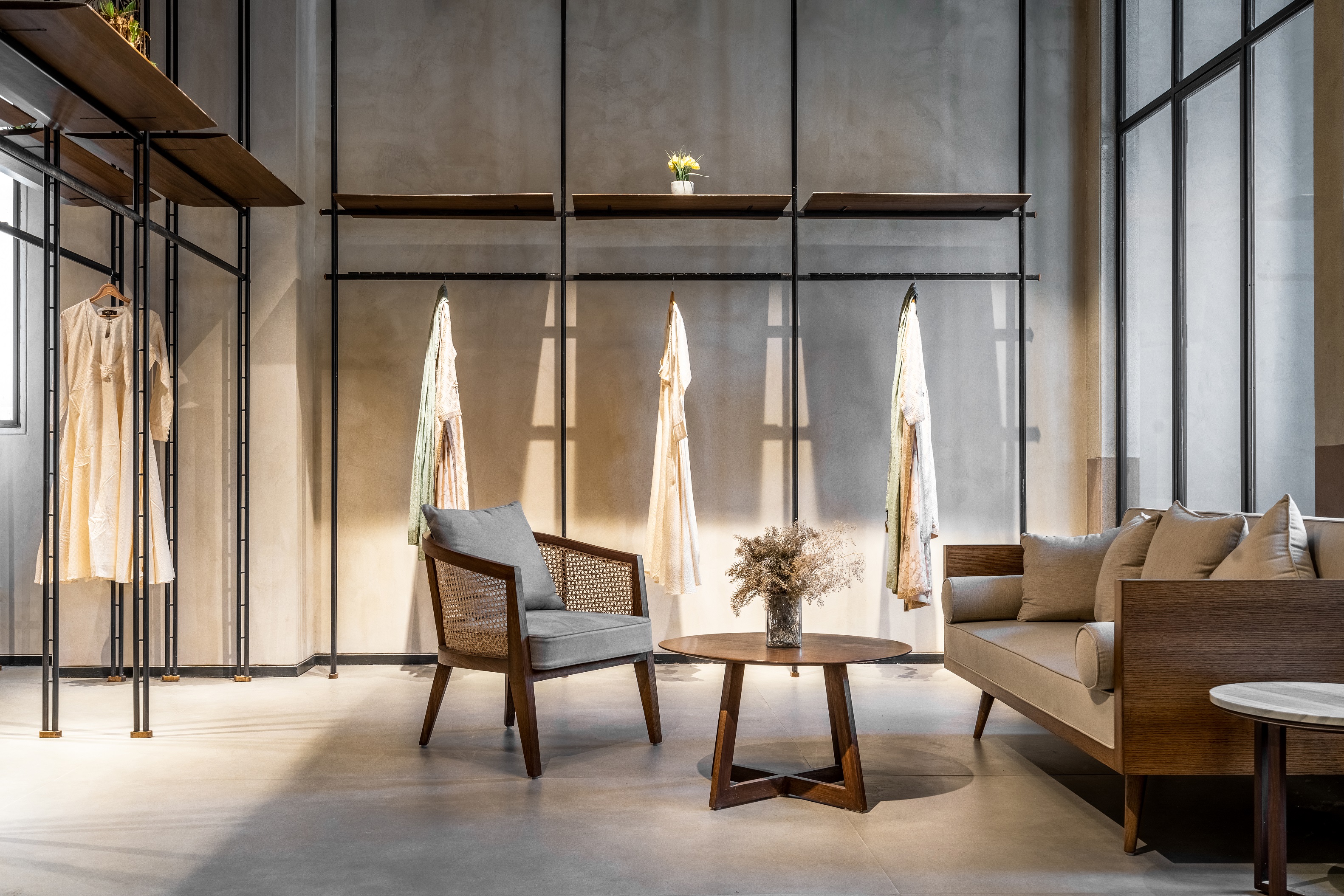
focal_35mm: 35
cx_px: 672
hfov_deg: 54.4
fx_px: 1307
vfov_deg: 37.9
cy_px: 448
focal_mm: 35
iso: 500
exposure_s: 1/100
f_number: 9
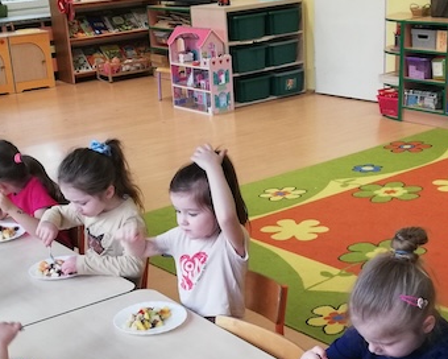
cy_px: 267
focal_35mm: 62
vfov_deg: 24.3
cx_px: 232
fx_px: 822
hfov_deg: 30.5
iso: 200
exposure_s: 1/33.3
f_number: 2.2
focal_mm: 3.81
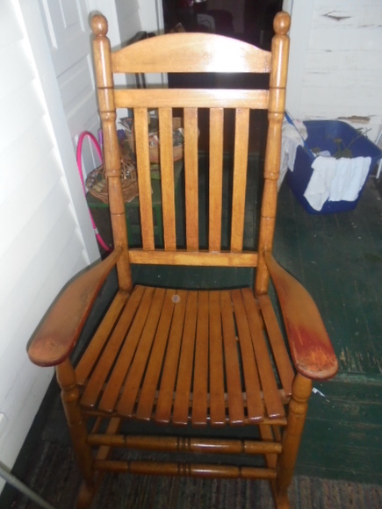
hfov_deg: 53.1
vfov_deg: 67.3
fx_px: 383
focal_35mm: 26
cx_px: 191
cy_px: 254
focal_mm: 4.6
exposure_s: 1/30
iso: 400
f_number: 3.5
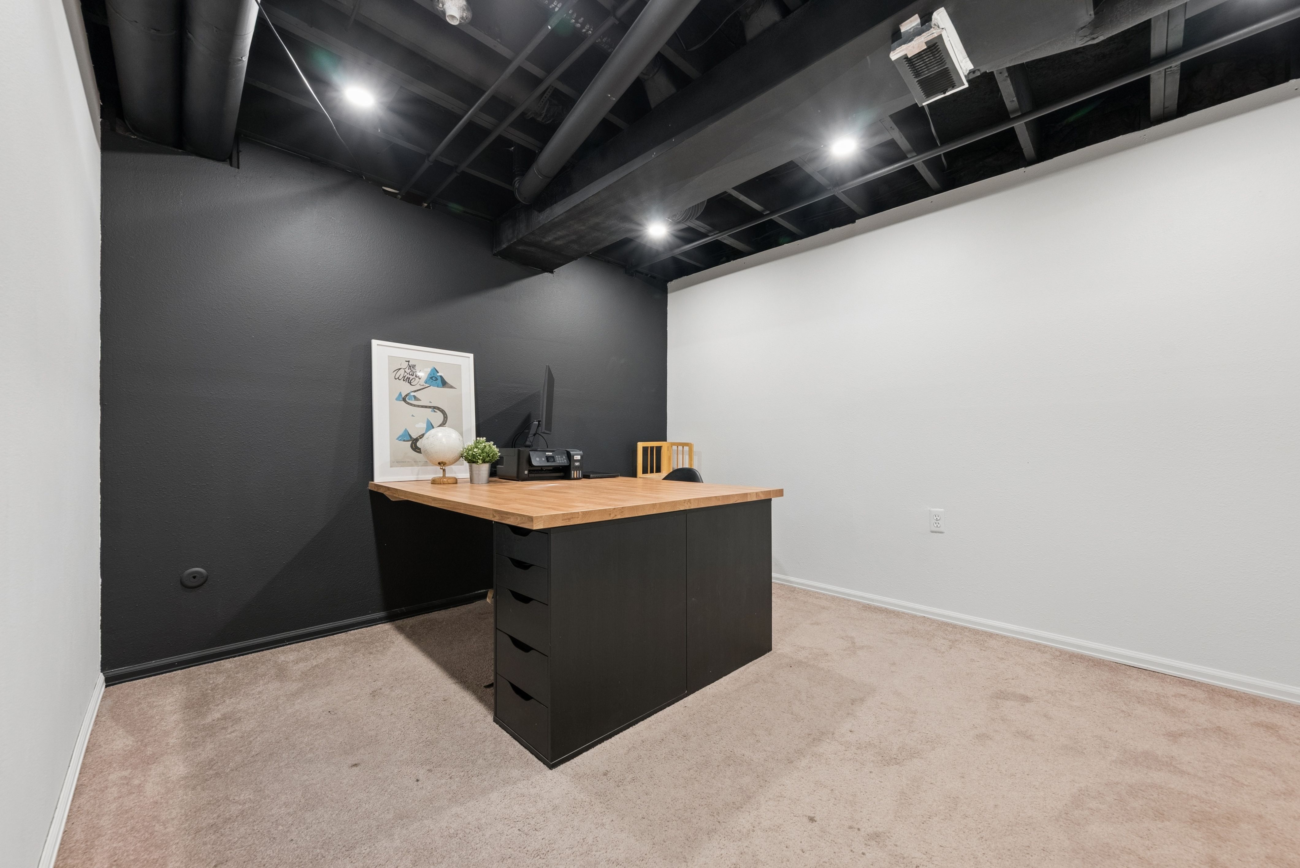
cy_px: 434
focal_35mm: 13
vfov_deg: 85.5
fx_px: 470
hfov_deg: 108.3
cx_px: 650
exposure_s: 1/10
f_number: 8
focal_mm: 13
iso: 640
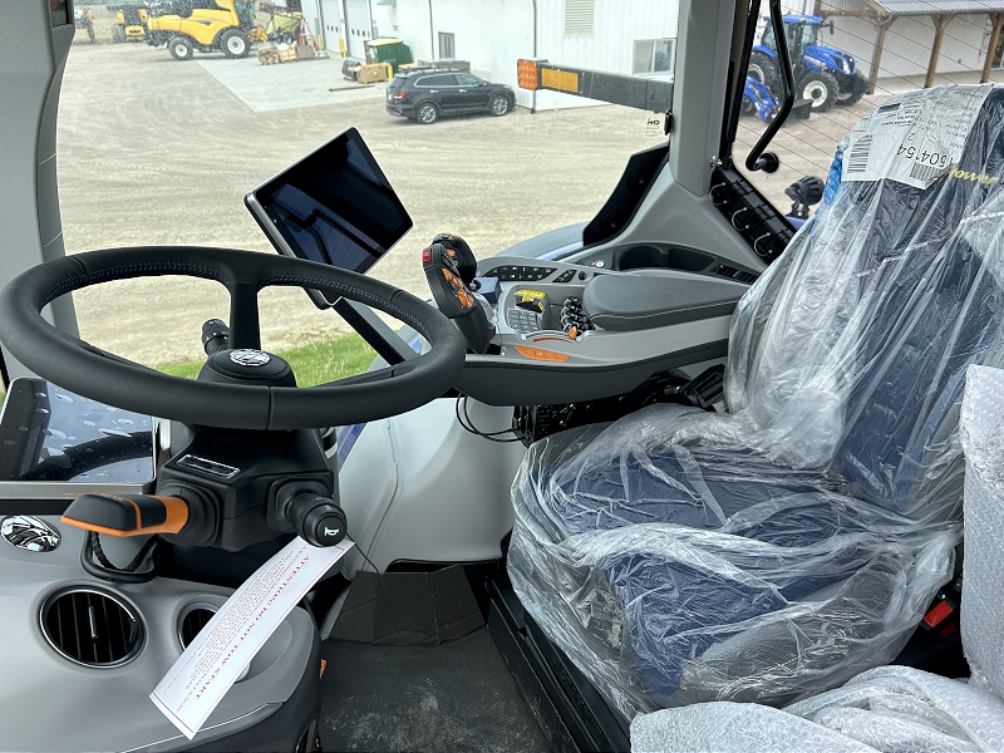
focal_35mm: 26
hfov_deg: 67.3
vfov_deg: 53.1
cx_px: 502
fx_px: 754
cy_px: 376
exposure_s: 1/1038
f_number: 1.5
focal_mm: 5.7
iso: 50
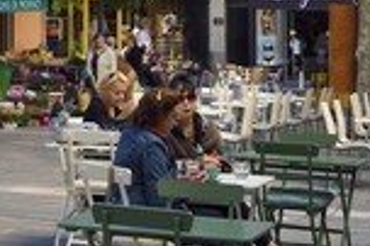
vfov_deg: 9.4
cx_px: 37
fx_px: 1478
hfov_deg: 14.1
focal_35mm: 144
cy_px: -29
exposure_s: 1/160
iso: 200
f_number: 7.1
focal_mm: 52
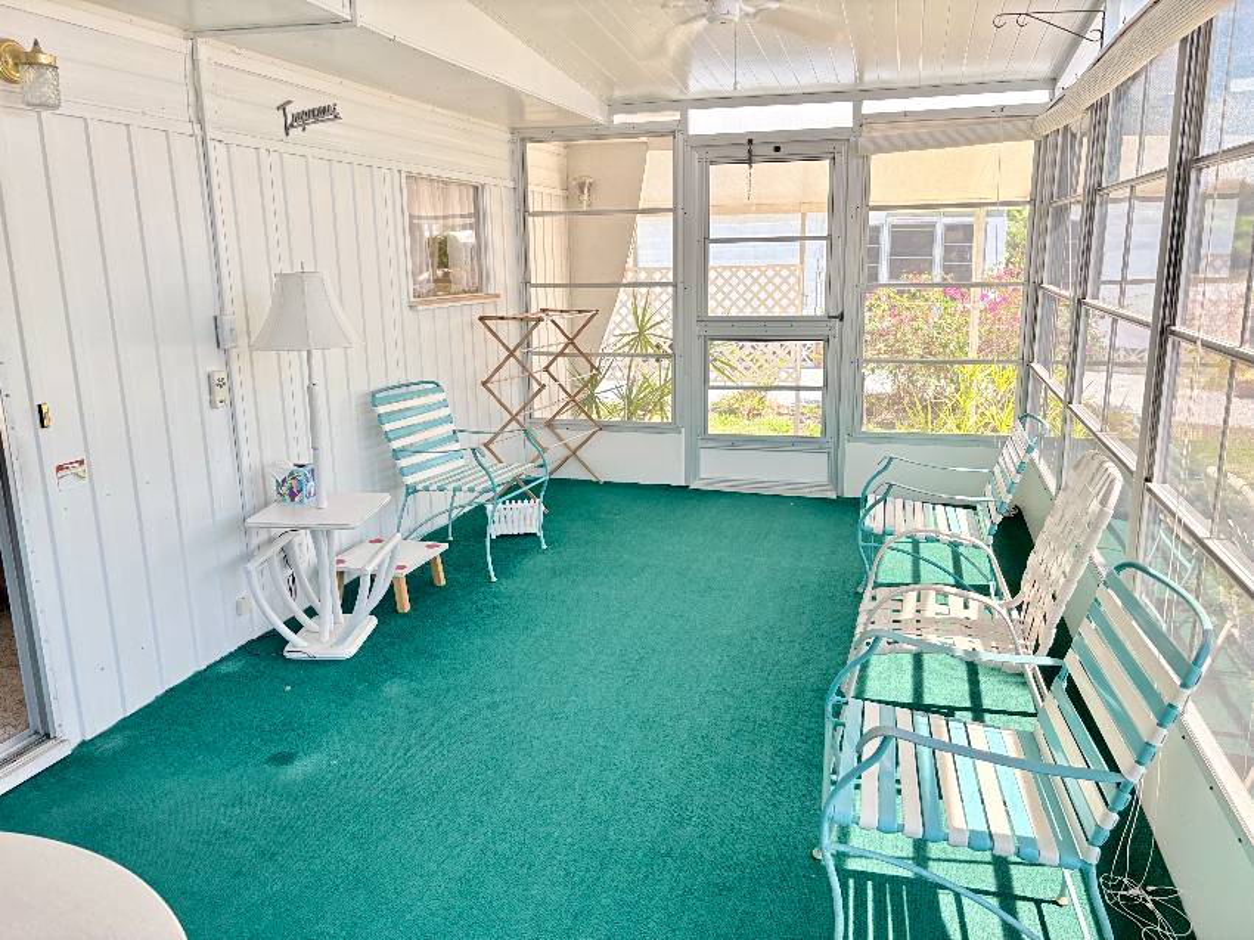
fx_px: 942
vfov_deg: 53.0
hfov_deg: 67.3
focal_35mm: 26
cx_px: 627
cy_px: 470
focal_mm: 5.96
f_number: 1.6
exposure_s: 1/121
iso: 100
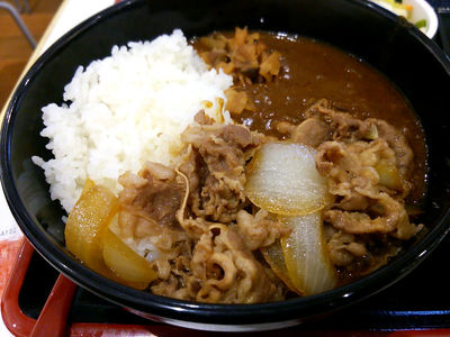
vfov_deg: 46.8
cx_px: 225
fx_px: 390
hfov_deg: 60.0
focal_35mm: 30
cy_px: 168
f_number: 1.94
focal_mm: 4.06
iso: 125
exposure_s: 1/44
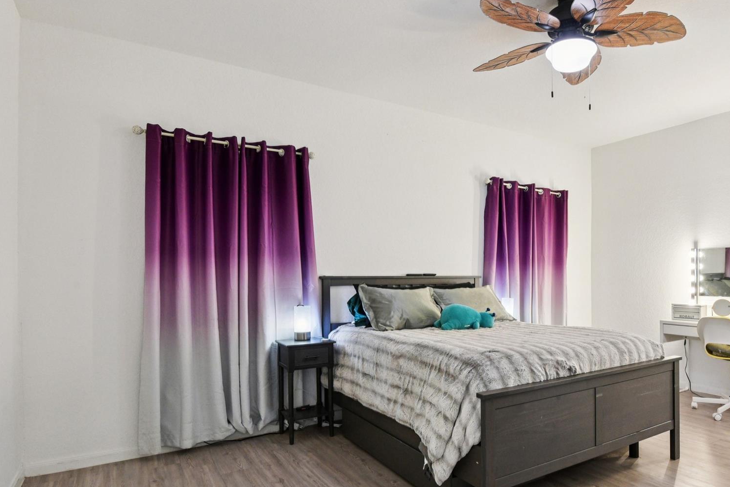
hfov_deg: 77.2
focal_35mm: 22
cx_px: 454
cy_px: 283
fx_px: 446
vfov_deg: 56.9
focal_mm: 16
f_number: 8
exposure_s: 1/15
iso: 3600
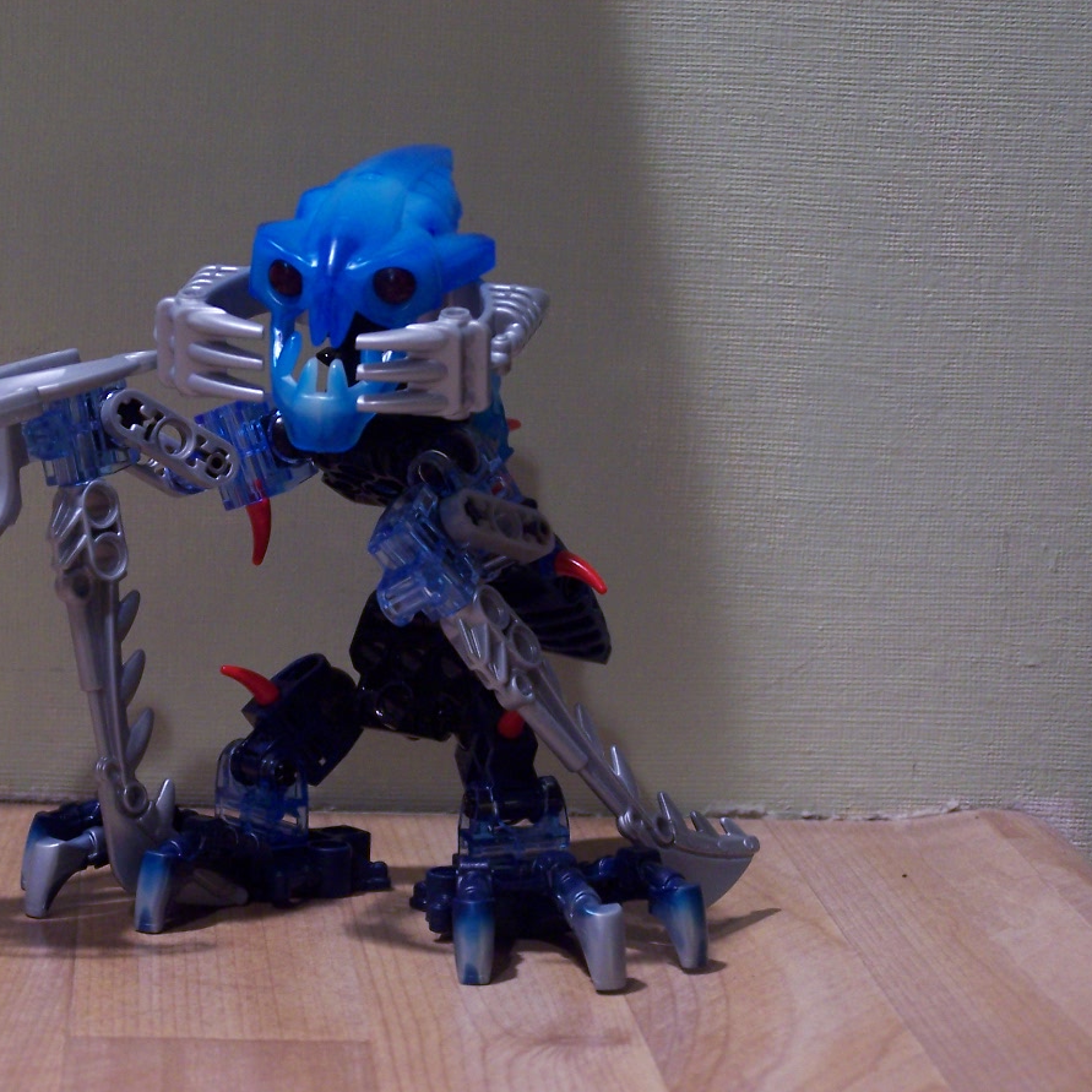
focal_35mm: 125
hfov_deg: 13.9
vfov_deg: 14.0
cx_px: 363
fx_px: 4461
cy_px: 547
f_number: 3.2
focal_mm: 17.5
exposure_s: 1/8
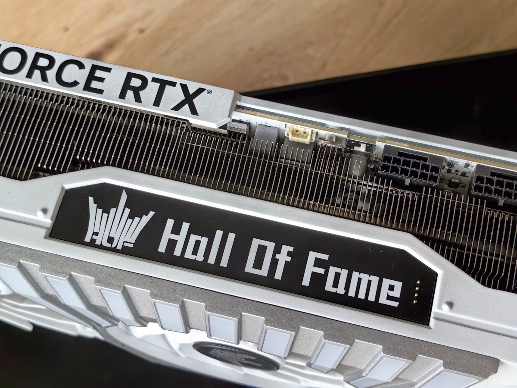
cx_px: 258
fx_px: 821
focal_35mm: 55
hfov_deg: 34.9
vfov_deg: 26.6
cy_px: 194
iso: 160
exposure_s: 1/99.3
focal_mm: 6.35
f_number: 2
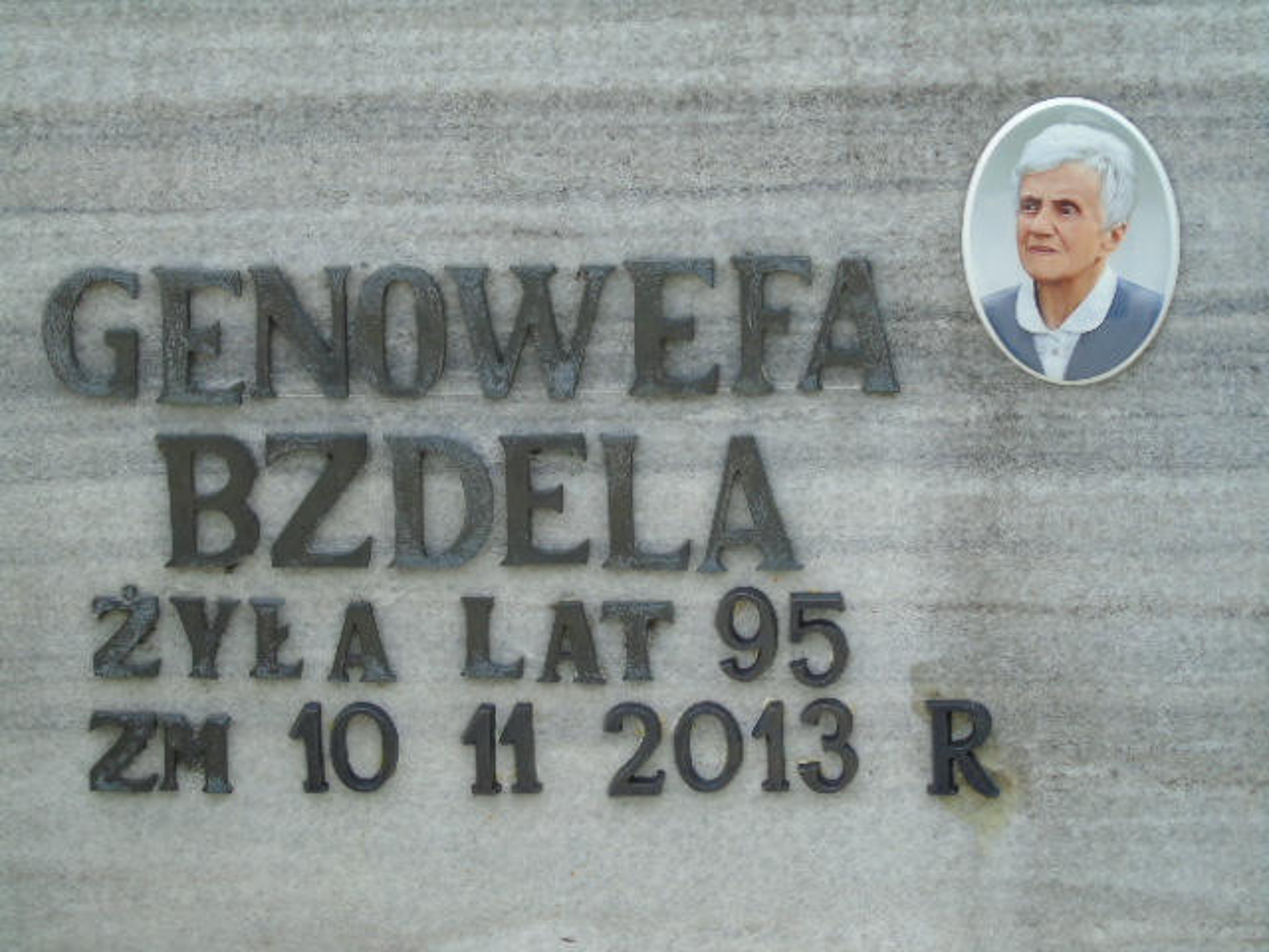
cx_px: 634
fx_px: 5939
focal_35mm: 162
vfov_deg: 9.2
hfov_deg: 12.2
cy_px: 476
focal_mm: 29
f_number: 4.9
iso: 80
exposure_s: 1/125
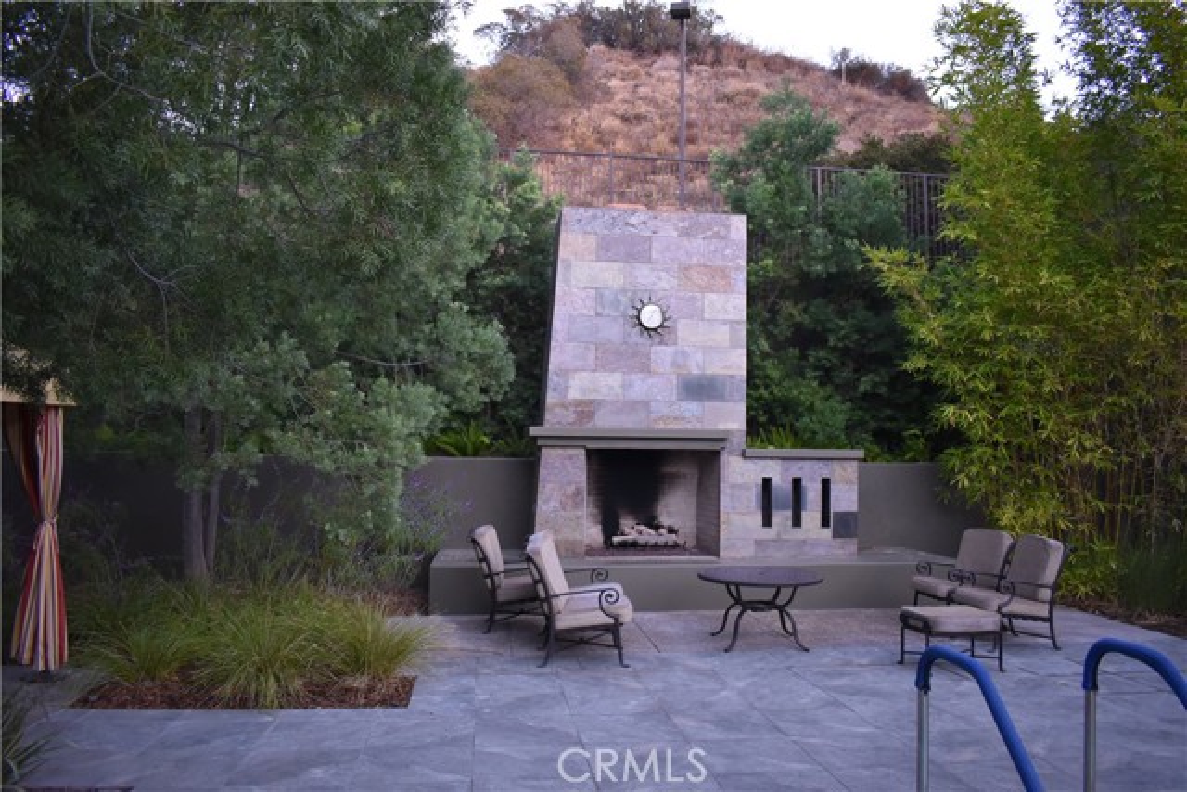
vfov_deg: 48.0
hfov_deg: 67.4
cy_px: 396
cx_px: 594
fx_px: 890
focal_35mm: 27
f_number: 3.5
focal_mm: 18
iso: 800
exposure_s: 1/160
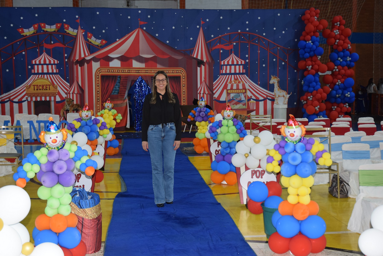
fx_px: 543
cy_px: 128
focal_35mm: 51
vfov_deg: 26.5
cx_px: 192
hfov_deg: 38.9
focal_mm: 34
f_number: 4
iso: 900
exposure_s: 1/60
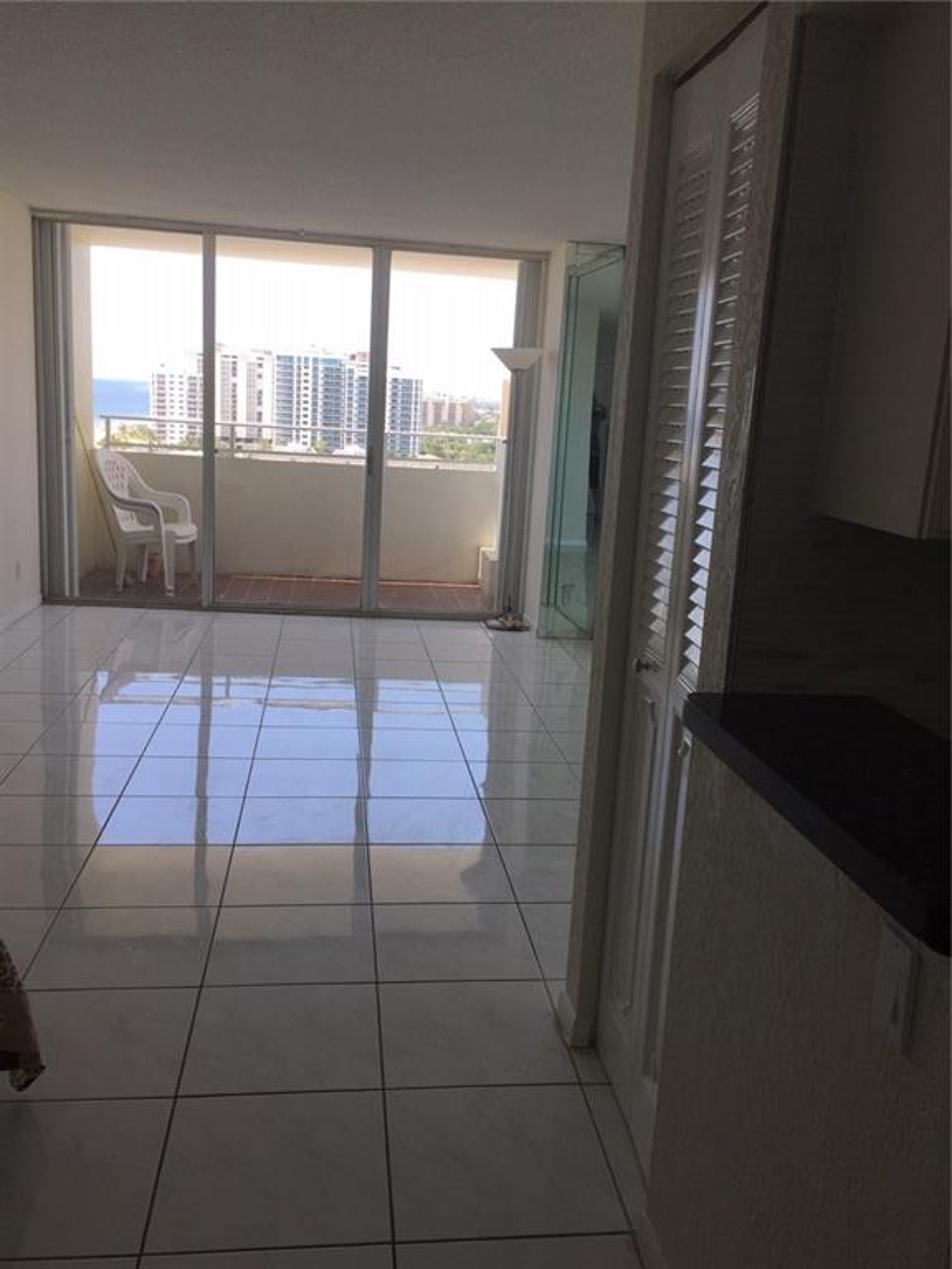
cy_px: 634
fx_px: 1063
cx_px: 476
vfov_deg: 61.7
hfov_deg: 48.2
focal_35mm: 29
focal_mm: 4.15
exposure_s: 1/471
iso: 32
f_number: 2.2
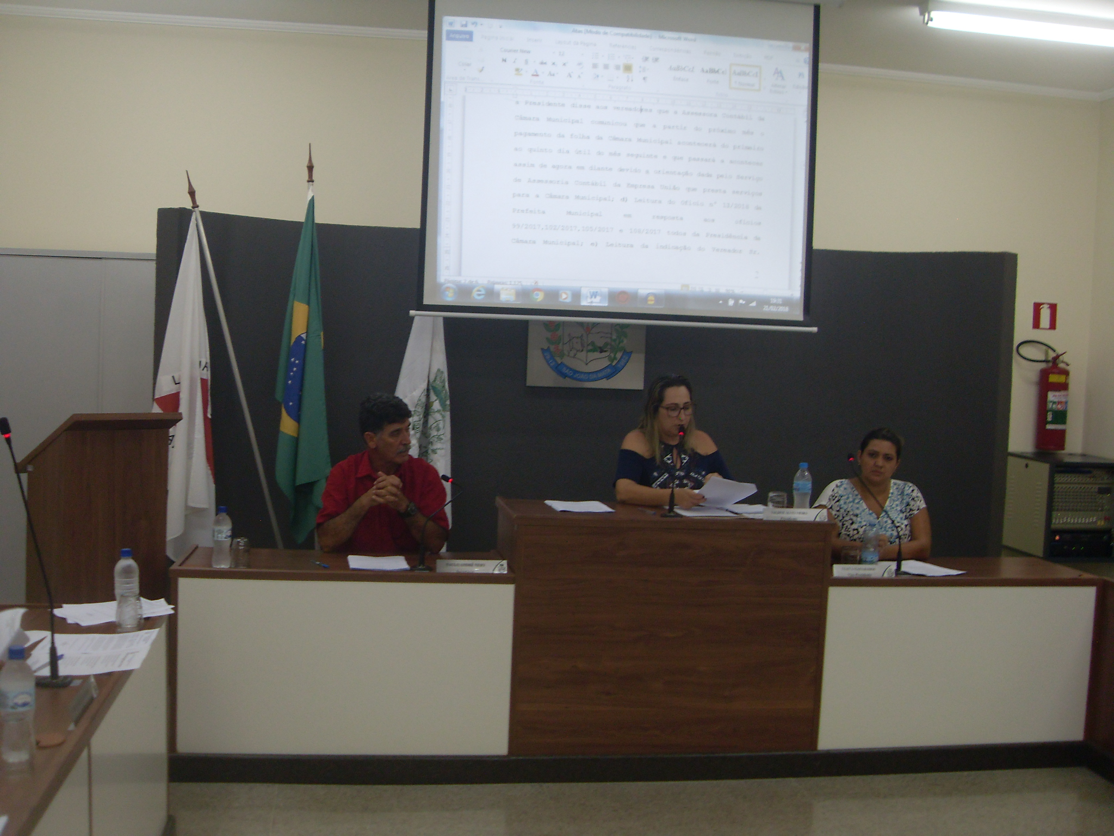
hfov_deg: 50.1
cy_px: 418
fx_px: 1191
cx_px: 557
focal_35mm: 37
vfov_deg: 38.7
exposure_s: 1/30
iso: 100
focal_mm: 6.3
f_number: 2.8
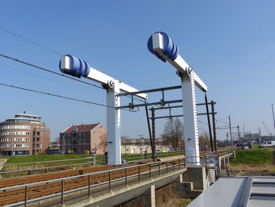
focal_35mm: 31
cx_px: 138
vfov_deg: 45.4
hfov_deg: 58.4
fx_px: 246
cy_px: 104
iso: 100
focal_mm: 5.6
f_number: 4
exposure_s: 1/1300
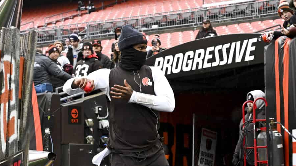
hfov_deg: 23.2
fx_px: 722
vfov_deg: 13.1
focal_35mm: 92
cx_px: 147
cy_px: 119
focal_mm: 49
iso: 3200
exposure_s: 1/4000
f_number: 4
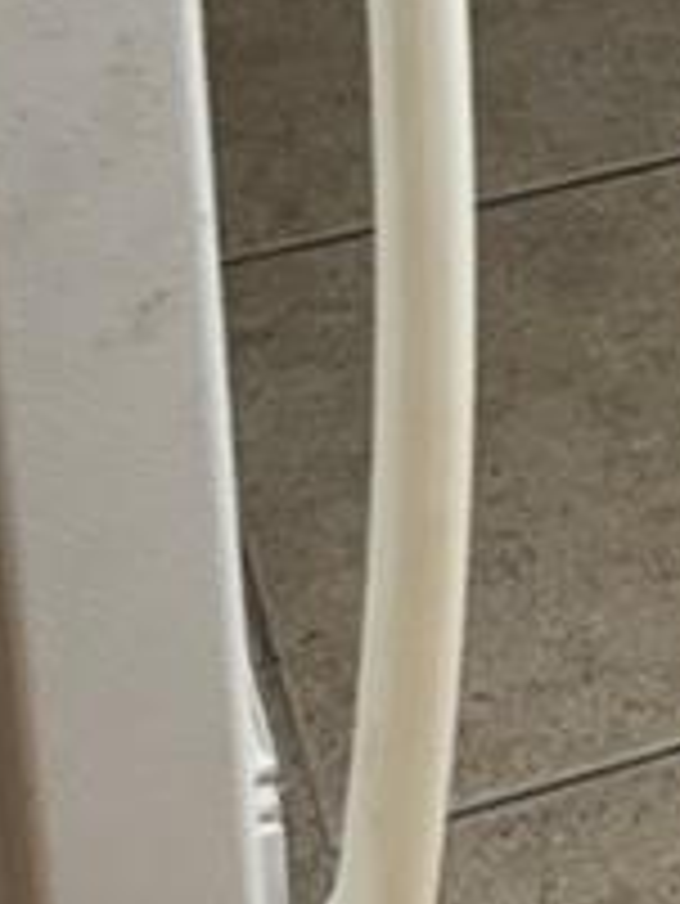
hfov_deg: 9.2
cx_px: 1693
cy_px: -998
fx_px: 3742
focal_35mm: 143
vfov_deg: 12.0
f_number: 1.78
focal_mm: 6.76
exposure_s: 1/120
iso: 80
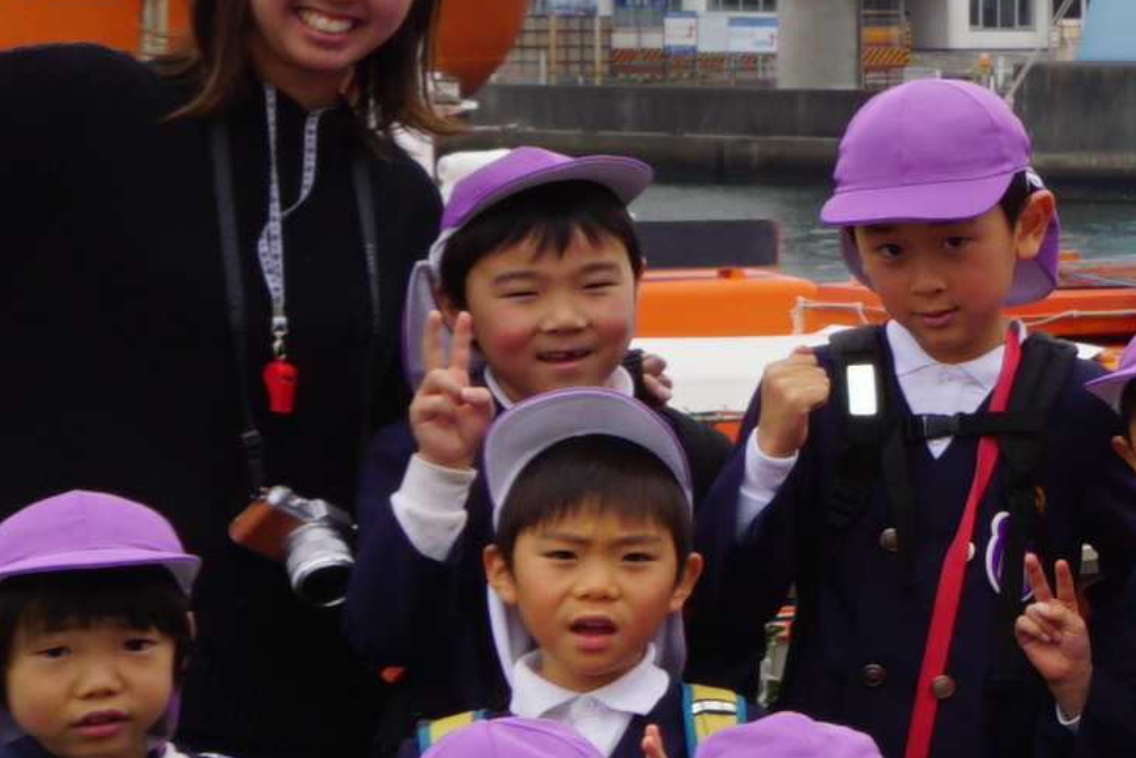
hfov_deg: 10.1
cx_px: 2836
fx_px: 5523
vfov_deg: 7.8
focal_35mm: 175
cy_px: 148
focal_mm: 20
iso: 100
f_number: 10
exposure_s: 1/80
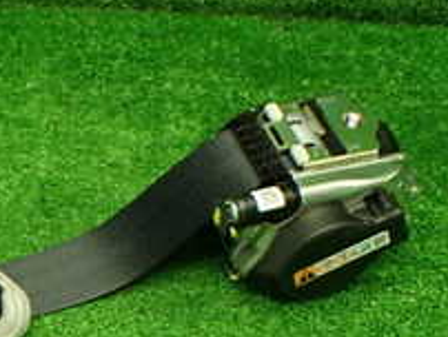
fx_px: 1153
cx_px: -124
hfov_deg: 20.2
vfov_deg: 16.0
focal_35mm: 89
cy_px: 399
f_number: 2.3
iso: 640
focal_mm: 5.4
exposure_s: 1/125
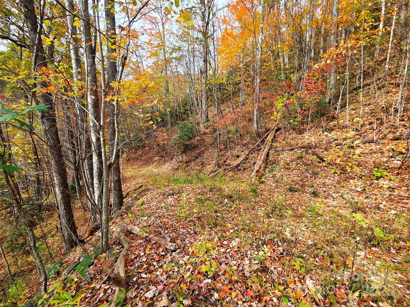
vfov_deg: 89.9
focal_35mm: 13
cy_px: 154
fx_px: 154
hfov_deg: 106.2
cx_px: 205
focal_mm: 2.2
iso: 50
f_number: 2.2
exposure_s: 1/324
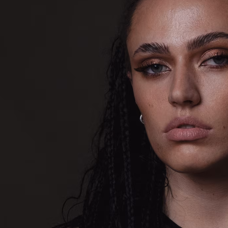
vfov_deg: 8.7
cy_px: 250
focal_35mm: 200
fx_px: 1490
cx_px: 195
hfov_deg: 8.7
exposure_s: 1/125
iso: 400
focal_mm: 56
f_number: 8
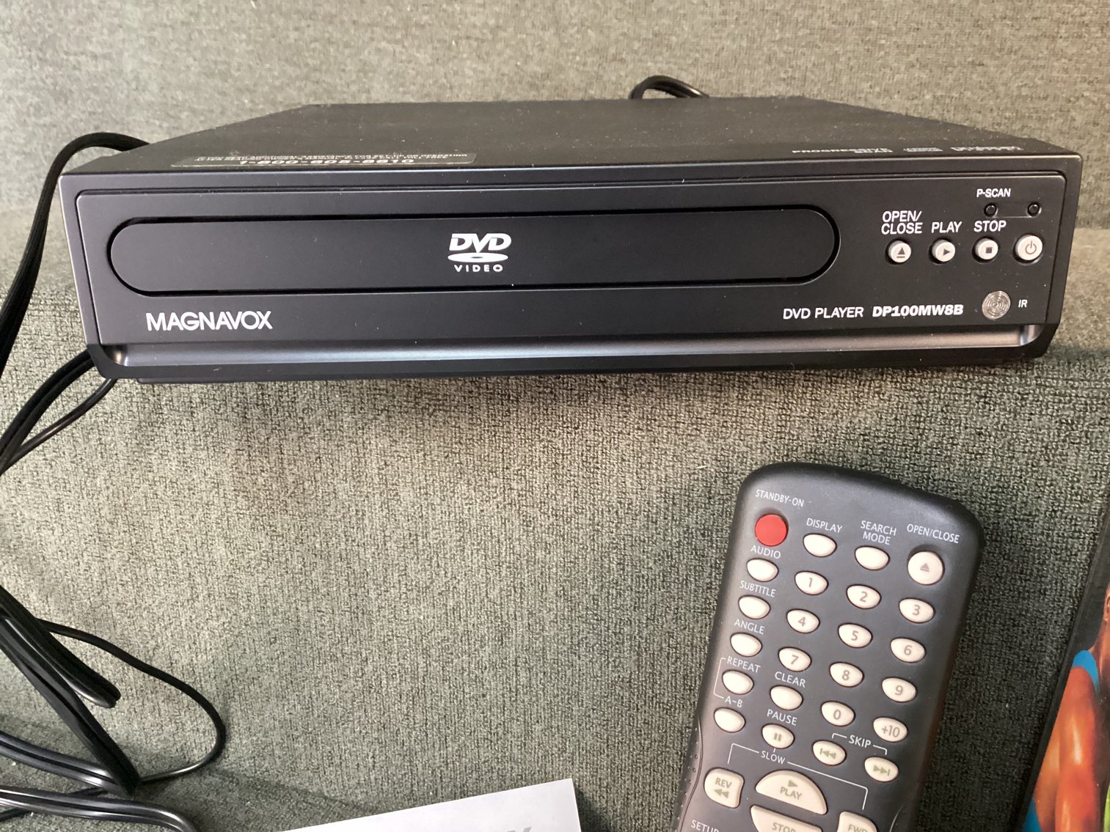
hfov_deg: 58.3
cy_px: 416
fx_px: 994
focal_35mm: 31
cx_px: 555
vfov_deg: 45.4
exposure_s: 1/30
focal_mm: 3.3
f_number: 2.4
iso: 500
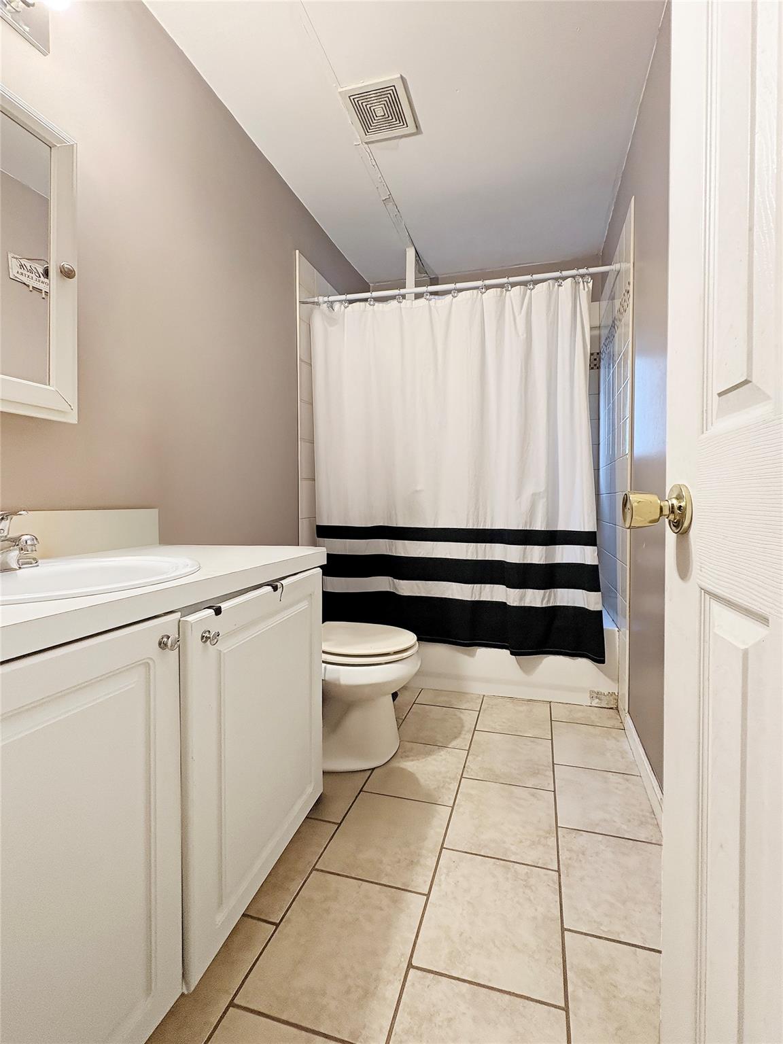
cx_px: 392
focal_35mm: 14
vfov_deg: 102.1
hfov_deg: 85.7
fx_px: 422
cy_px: 522
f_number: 2.2
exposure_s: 1/60
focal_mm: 2.22
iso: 200
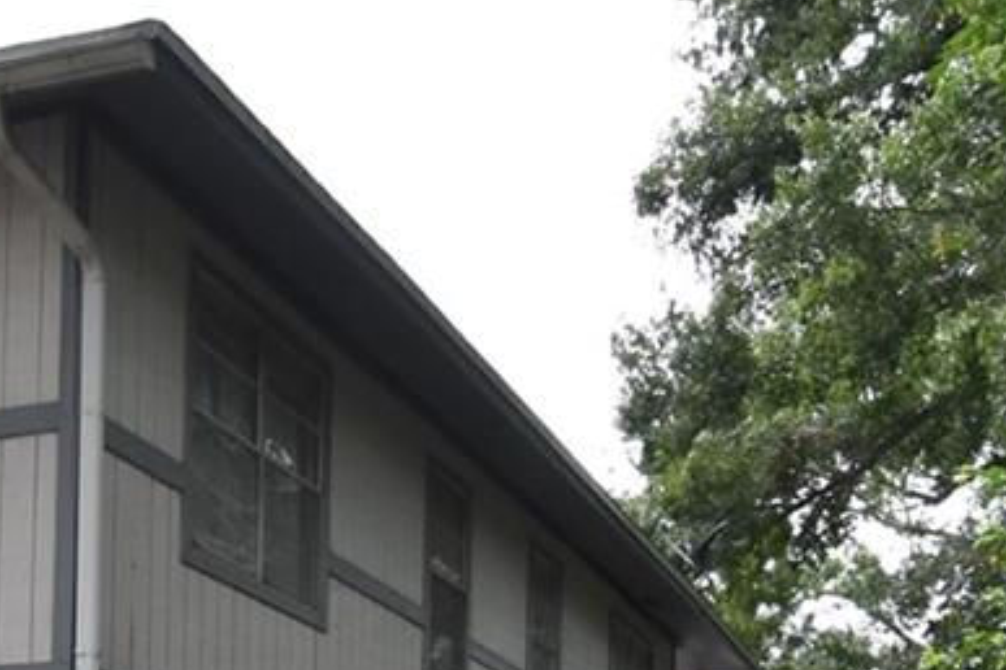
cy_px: 927
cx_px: 338
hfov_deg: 32.1
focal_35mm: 62
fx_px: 1732
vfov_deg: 19.7
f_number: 3.5
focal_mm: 10
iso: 800
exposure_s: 1/3000
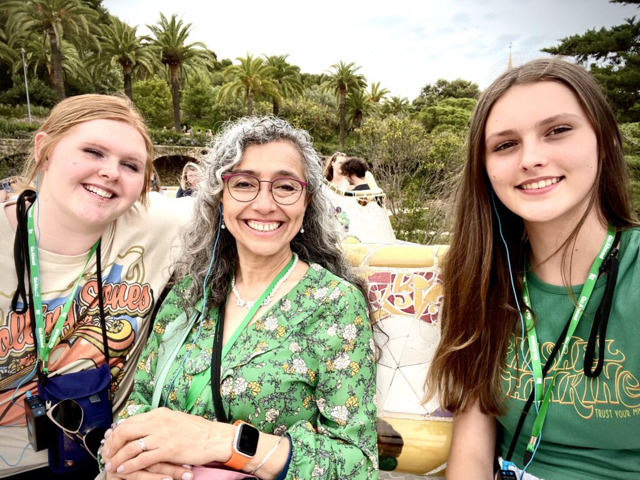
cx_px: 320
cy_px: 240
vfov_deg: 58.9
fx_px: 425
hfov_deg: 73.9
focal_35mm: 23
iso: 32
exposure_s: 1/505
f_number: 2.2
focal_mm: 2.71
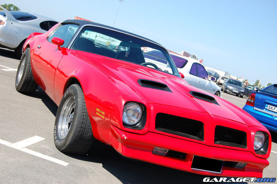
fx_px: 404
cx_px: 138
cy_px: 92
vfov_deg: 25.7
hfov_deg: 37.9
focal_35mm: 52
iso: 200
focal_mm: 35
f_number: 9
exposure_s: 1/320
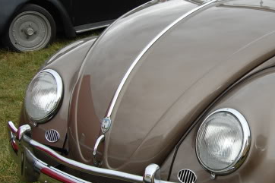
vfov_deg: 17.9
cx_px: 227
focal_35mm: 76
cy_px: 73
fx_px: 581
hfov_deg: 26.1
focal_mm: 23
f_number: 5.6
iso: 200
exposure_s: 1/125
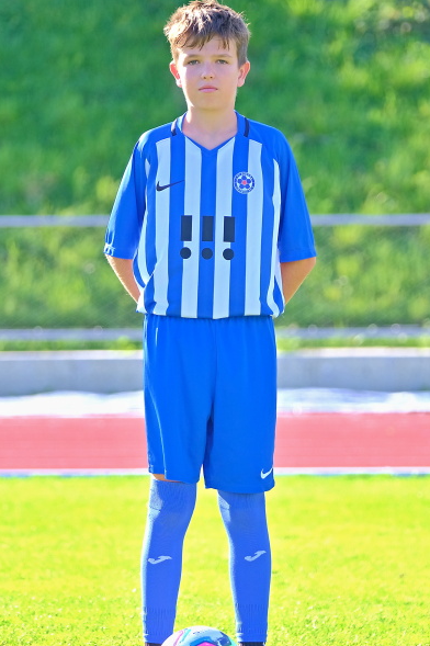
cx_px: 199
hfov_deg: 6.4
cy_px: 357
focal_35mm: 213
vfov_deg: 9.7
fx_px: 3820
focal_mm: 119.2
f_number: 2.8
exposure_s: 1/640
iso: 320
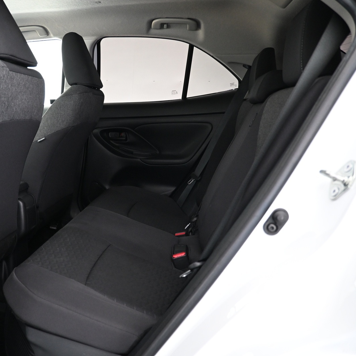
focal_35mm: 31
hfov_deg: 51.1
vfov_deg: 52.5
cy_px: 176
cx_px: 105
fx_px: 361
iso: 1600
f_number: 3.5
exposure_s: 1/10
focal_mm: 16
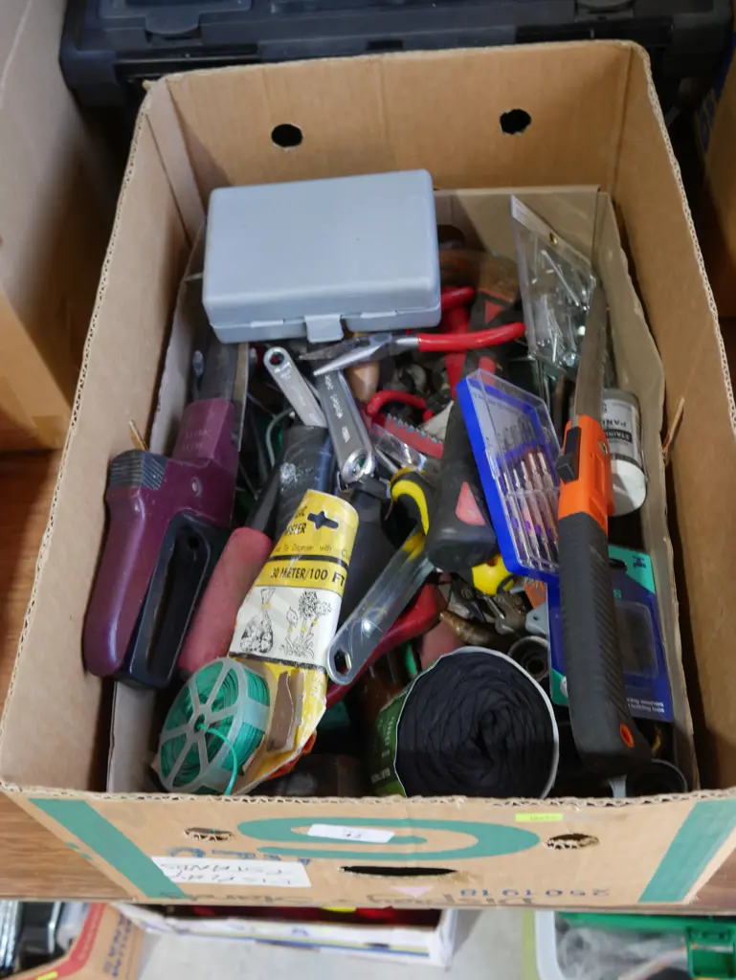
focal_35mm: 36
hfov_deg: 39.7
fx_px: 1020
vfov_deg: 51.3
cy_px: 490
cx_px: 368
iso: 250
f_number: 4
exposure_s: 1/60
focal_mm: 18
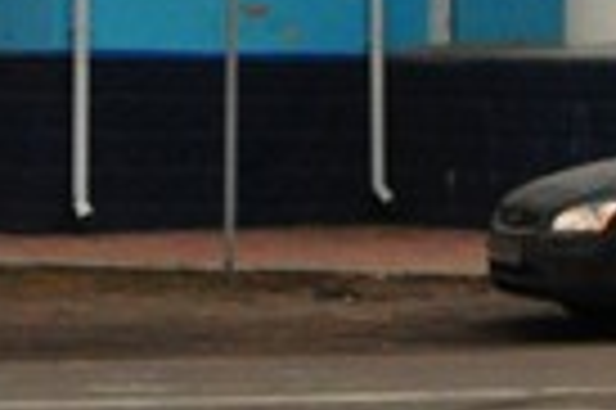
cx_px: 319
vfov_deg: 5.4
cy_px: -813
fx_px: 4050
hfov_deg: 8.7
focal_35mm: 237
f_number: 7.1
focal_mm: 24
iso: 1250
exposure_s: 1/320
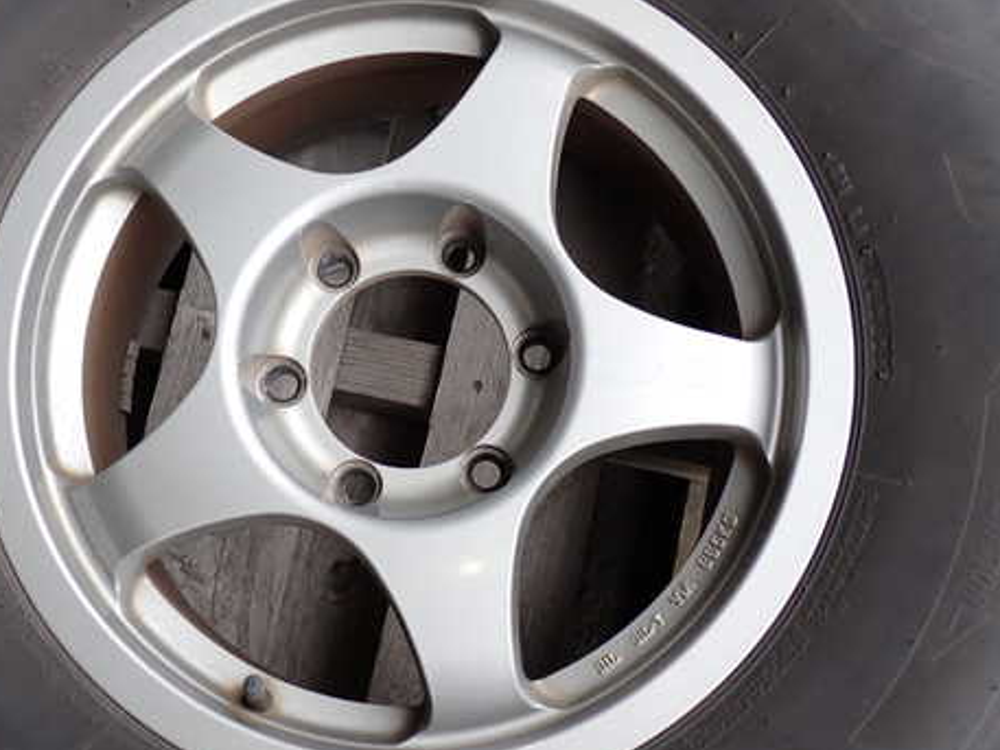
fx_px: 1214
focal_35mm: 42
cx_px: 416
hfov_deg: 44.6
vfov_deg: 34.4
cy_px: 383
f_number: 2.4
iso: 100
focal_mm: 5.79
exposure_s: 1/80
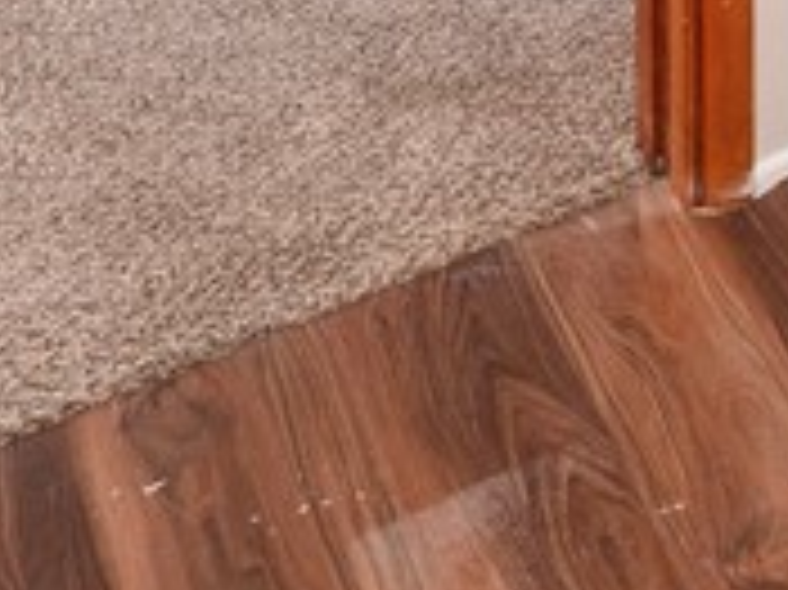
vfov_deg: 14.1
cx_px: 1180
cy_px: -597
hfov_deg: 19.4
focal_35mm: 88
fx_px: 2002
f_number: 8
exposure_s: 1/15
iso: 125
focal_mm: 7
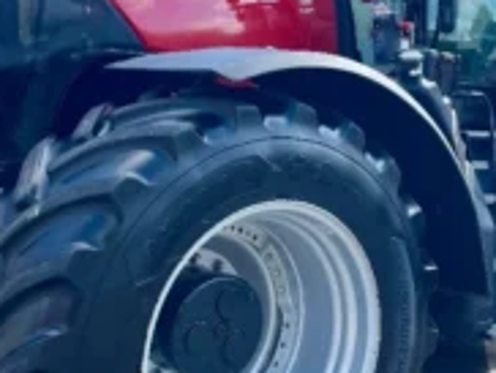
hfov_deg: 33.7
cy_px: 144
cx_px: 278
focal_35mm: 57
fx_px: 818
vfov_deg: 25.7
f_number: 1.6
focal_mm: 4.2
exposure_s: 1/530
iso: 32
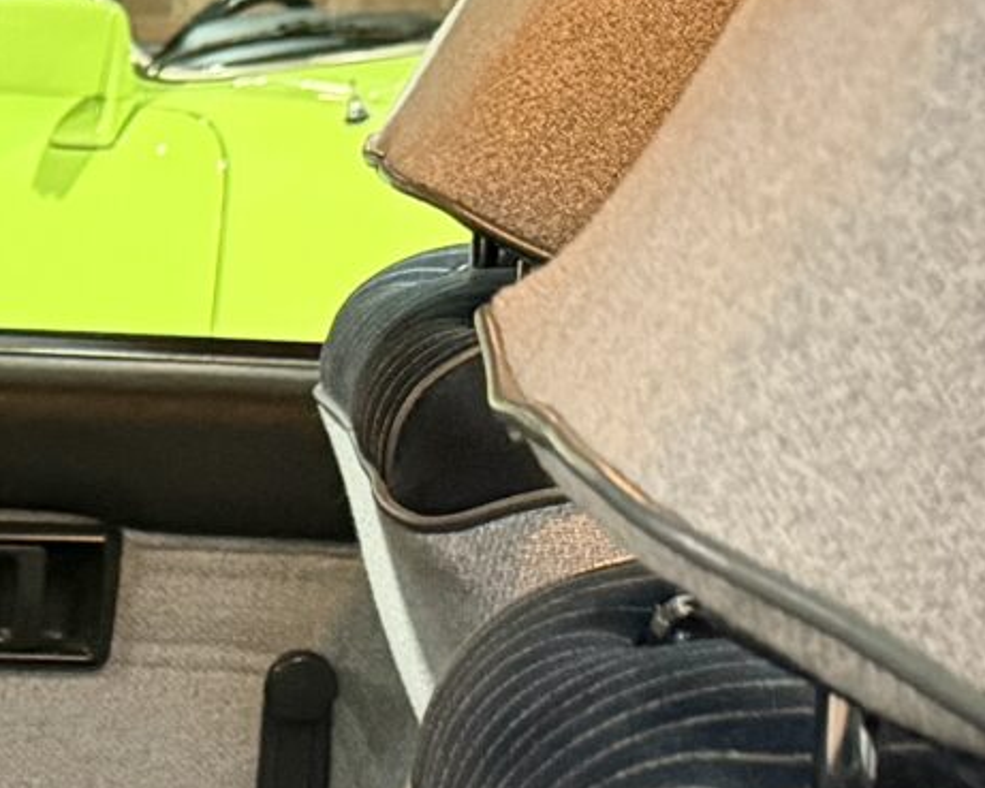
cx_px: -964
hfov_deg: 12.9
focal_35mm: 130
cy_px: 1424
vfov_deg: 11.1
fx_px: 3791
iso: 800
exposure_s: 1/25
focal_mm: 6.76
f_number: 1.78
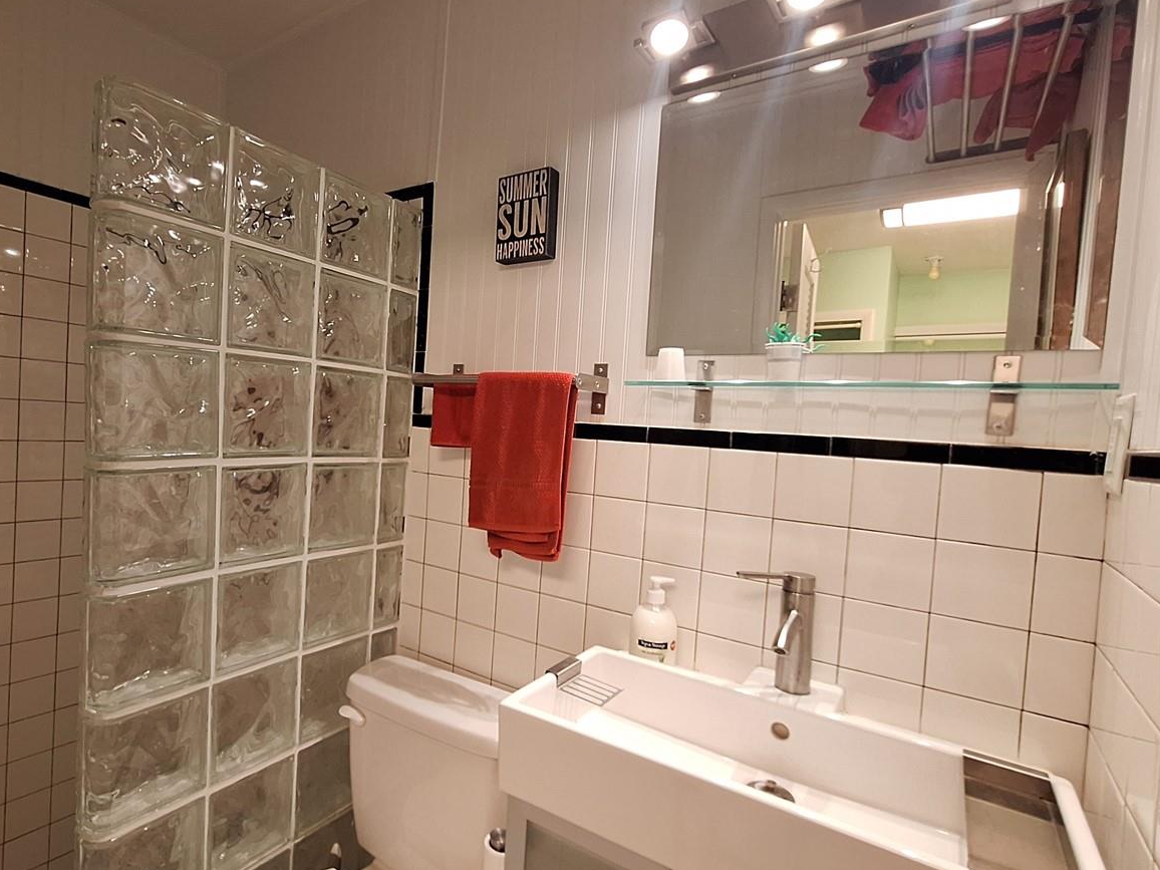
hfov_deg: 86.6
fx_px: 603
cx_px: 463
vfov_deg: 71.6
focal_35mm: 18
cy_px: 433
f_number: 2.2
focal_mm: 1.74
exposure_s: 1/40
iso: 200
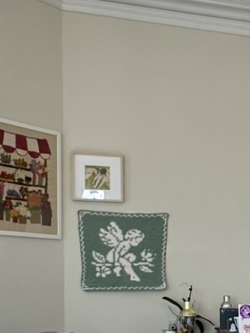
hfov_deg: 19.4
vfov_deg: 27.7
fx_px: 645
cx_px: 366
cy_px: 310
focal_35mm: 67
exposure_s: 1/60
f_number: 2.2
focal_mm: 2.22
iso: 200
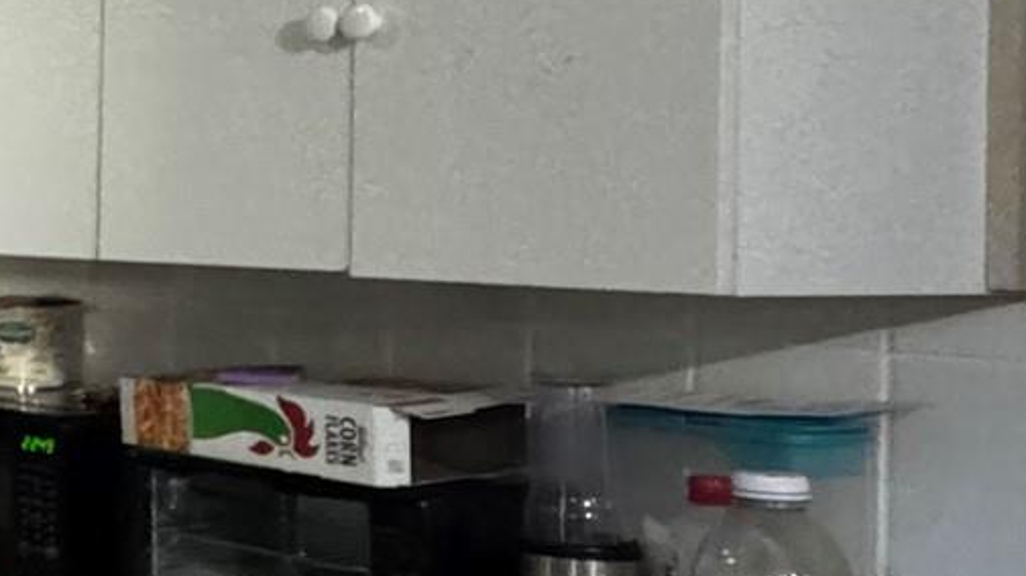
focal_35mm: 62
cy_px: 199
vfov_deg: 19.3
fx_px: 1686
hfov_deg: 22.3
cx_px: -767
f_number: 2.2
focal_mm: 2.22
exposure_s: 1/60
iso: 1250
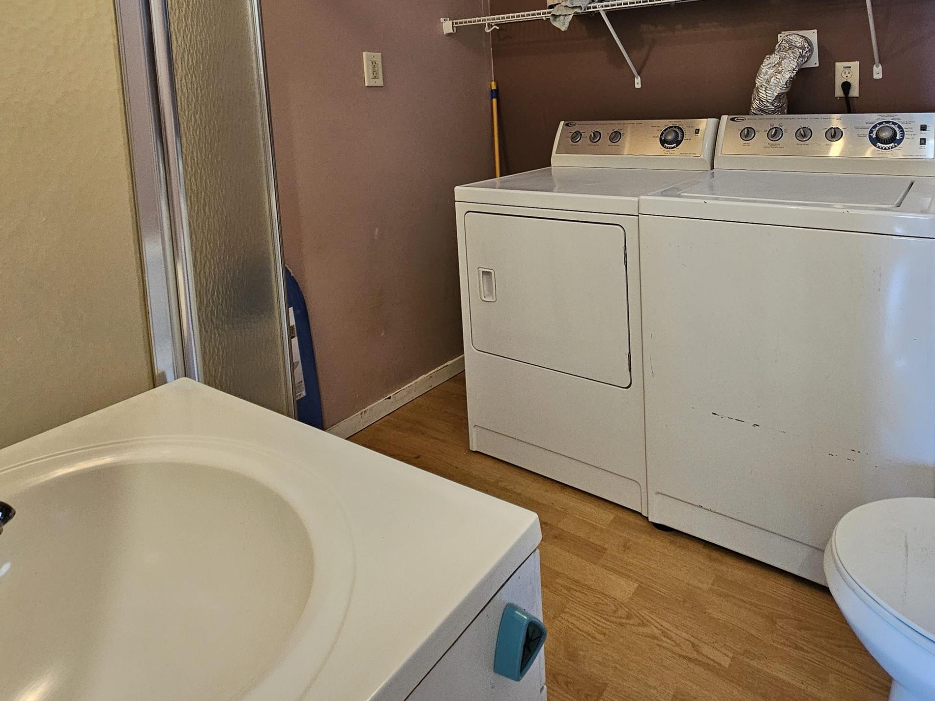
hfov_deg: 78.2
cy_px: 147
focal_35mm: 21
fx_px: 567
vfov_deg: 58.9
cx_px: 557
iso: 400
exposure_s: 1/30
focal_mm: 2.2
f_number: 2.2
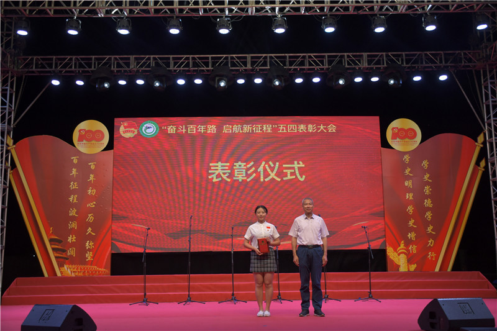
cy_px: 166
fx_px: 538
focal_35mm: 39
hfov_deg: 49.6
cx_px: 248
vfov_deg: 34.2
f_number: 3.8
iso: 500
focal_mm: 26
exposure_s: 1/250
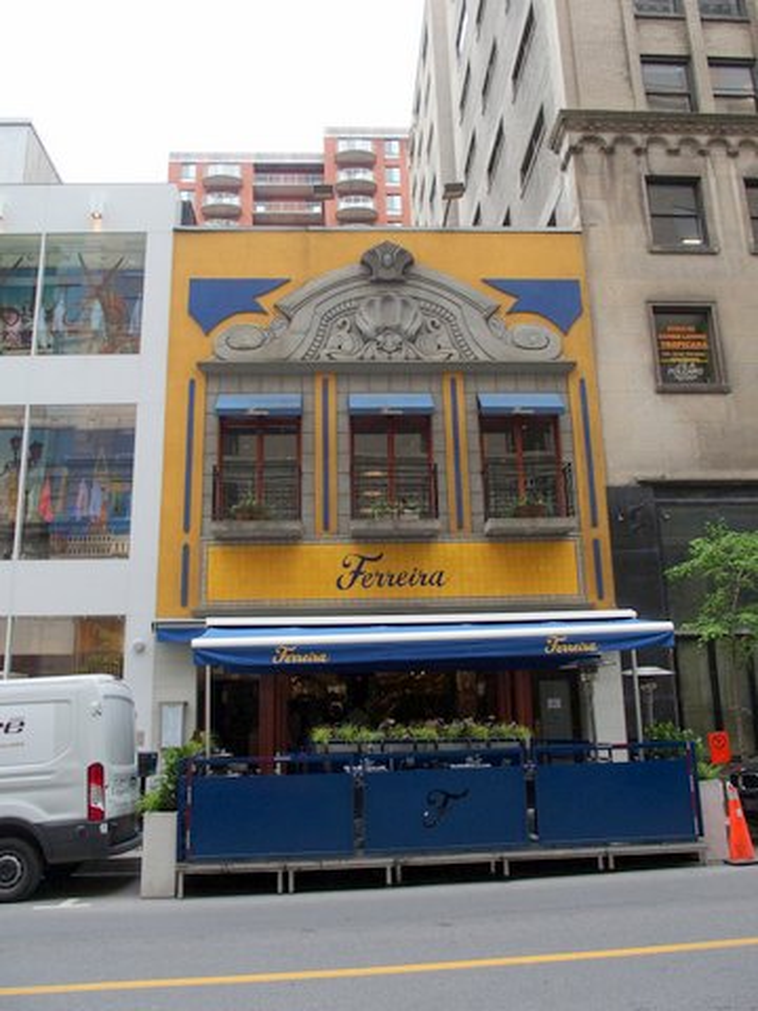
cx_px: 379
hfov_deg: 49.7
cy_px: 506
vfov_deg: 63.4
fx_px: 818
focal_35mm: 28
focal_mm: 6
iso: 100
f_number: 3.5
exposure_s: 1/160
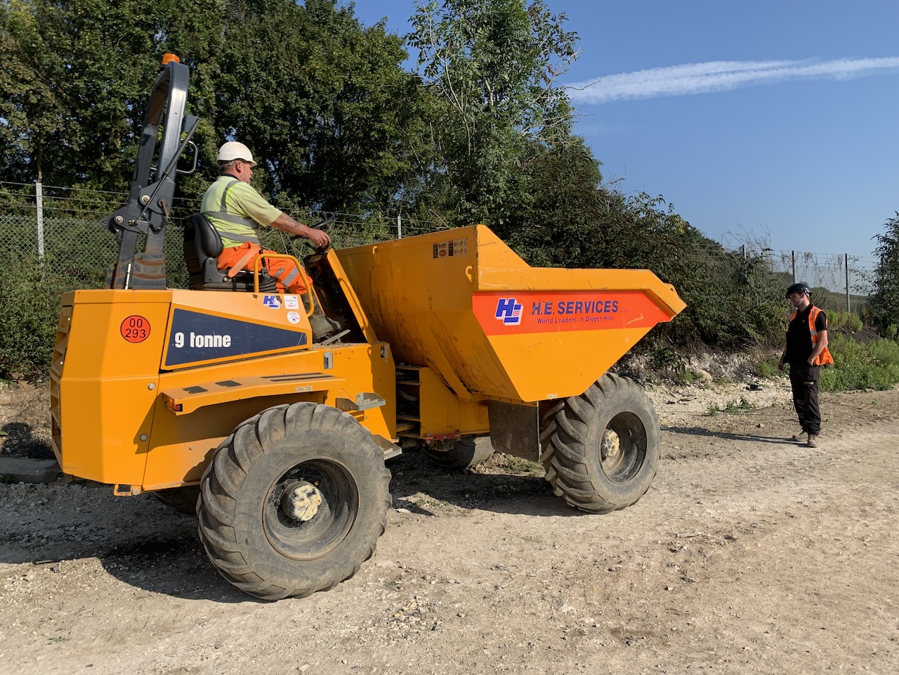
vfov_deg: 53.1
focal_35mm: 26
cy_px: 338
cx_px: 450
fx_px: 675
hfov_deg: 67.3
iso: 25
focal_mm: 4.25
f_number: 1.8
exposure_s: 1/2421
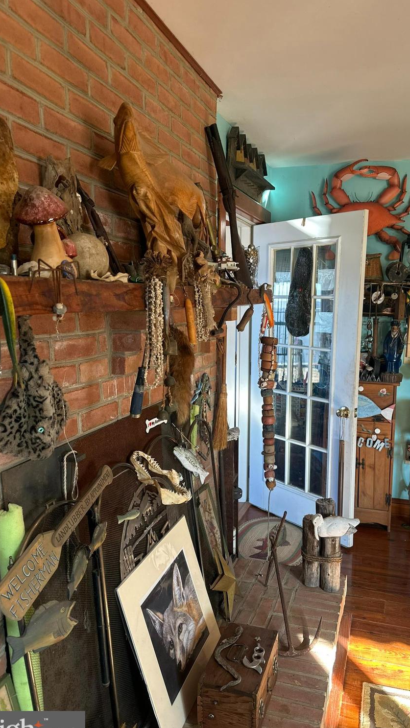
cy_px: 375
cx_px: 245
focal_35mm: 27
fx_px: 522
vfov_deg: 69.8
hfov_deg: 42.7
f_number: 1.78
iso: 125
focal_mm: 6.86
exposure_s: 1/60
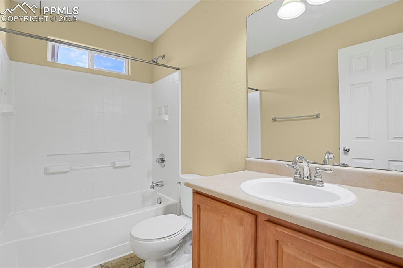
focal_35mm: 17
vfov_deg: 70.4
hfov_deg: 93.3
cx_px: 202
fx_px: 190
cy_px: 134
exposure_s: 1.6
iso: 250
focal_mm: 17
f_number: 8
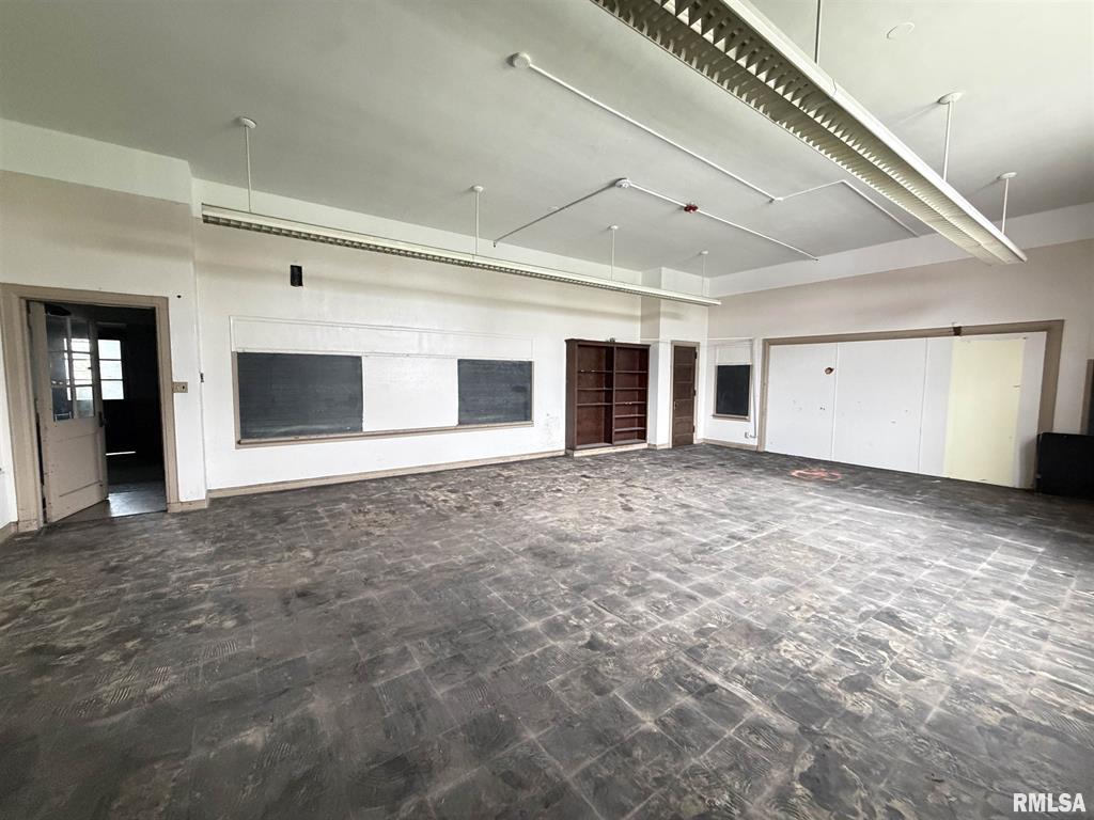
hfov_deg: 102.1
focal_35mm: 14
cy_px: 410
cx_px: 547
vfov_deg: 85.7
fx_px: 442
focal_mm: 2.22
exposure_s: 1/60
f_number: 2.2
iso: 500
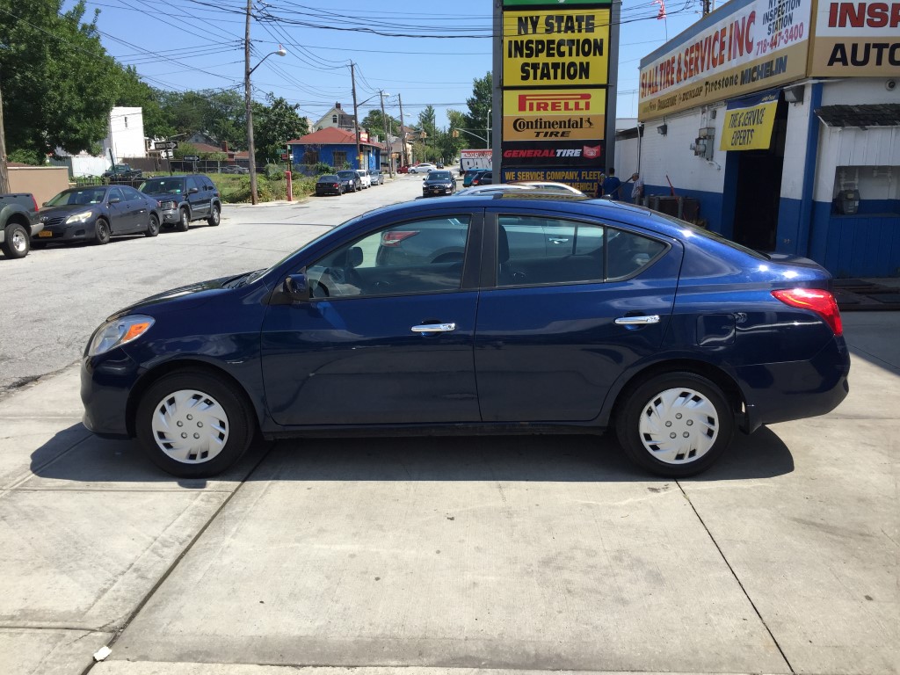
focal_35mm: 29
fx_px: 754
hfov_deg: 61.7
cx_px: 450
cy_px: 338
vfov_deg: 48.2
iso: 32
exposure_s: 1/1236
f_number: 2.2
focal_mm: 4.15
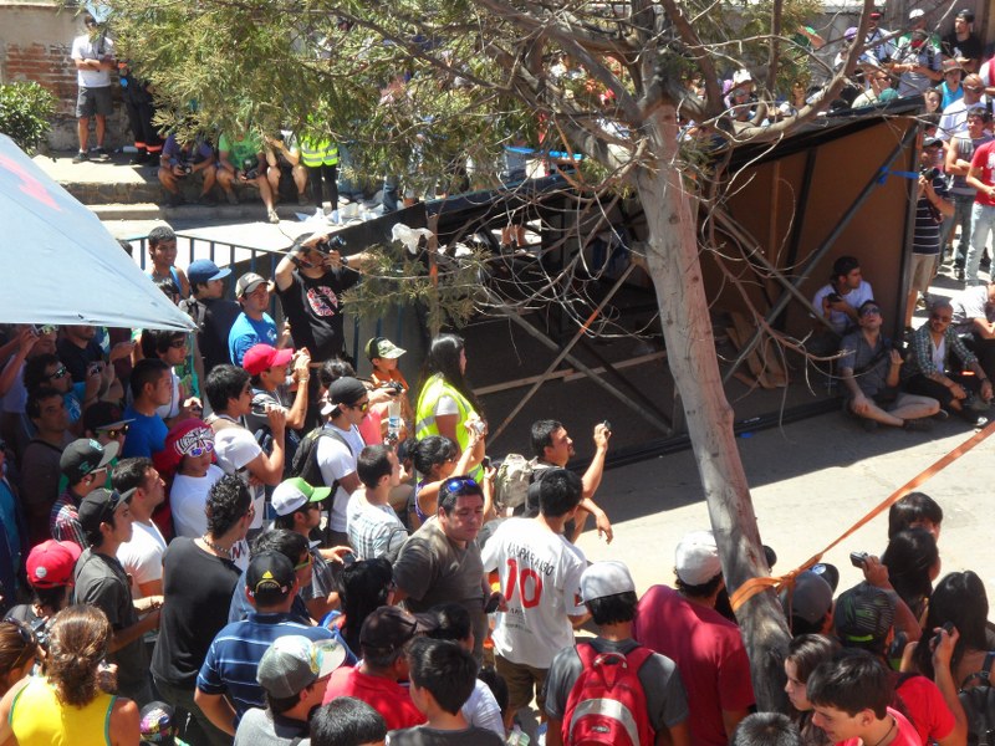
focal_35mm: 65
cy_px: 373
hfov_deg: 29.8
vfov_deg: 22.6
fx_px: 1868
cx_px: 498
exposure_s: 1/250
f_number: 4.3
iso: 80
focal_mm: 10.6
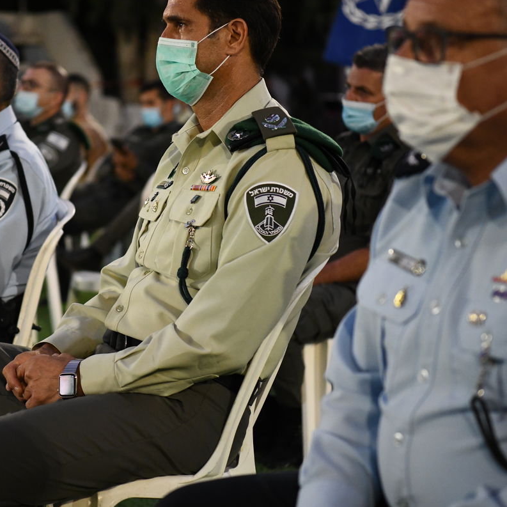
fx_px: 1740
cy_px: 223
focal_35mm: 105
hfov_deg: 16.5
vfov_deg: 16.6
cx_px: 157
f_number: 2.8
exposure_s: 1/100
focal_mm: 70
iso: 4000
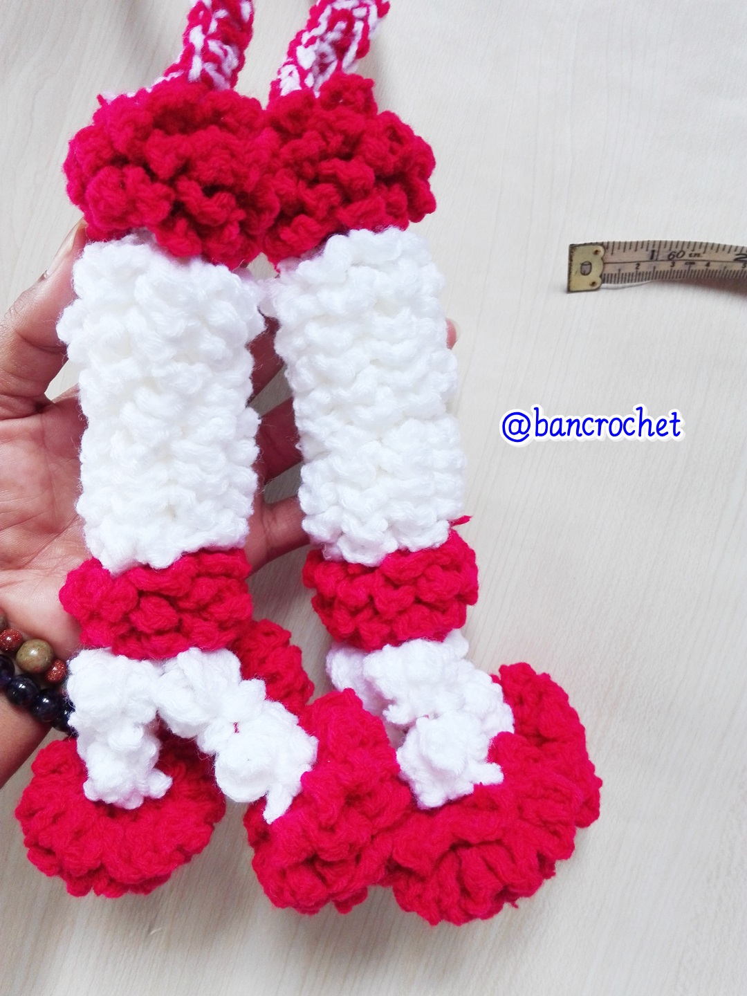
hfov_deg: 51.4
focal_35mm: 27
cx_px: 374
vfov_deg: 65.3
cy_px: 498
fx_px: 777
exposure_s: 1/50
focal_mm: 3.79
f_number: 2
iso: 120
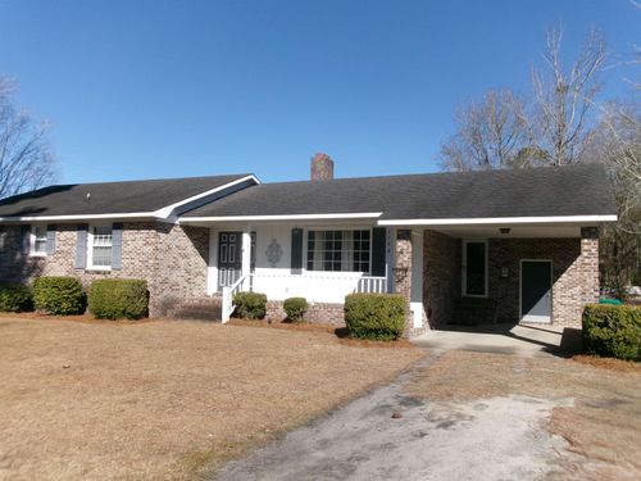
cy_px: 240
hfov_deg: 63.4
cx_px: 320
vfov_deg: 49.7
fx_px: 518
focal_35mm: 28
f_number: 10.8
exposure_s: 1/140
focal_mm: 5.1
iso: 100
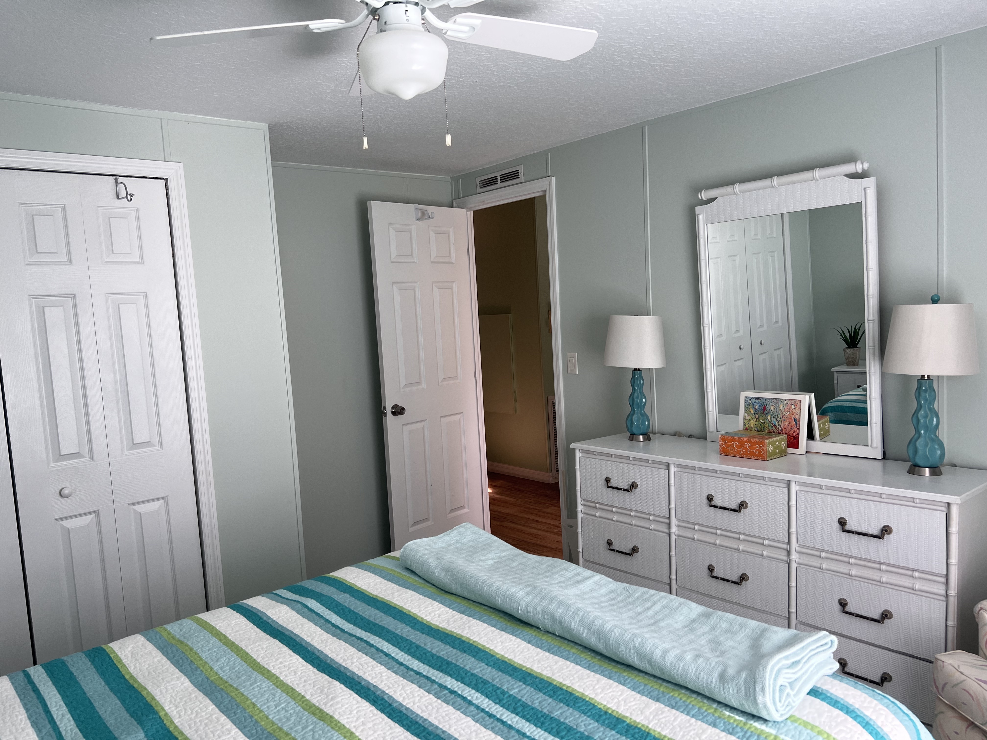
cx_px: 494
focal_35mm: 26
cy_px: 370
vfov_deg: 53.1
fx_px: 741
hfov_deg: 67.3
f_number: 1.5
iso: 64
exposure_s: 1/121
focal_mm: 5.7
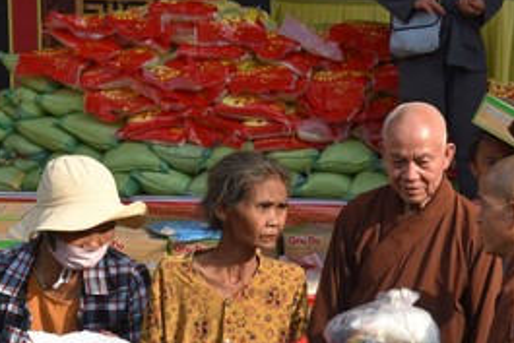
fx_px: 1928
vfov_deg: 10.2
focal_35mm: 135
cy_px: 238
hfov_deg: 14.8
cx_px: 574
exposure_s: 1/250
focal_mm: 55
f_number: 8
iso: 250
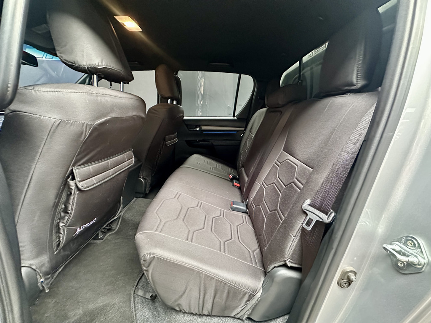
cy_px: 162
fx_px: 174
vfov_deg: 85.7
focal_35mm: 14
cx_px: 216
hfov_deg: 102.1
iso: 1000
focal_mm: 2.22
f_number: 2.2
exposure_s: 1/60
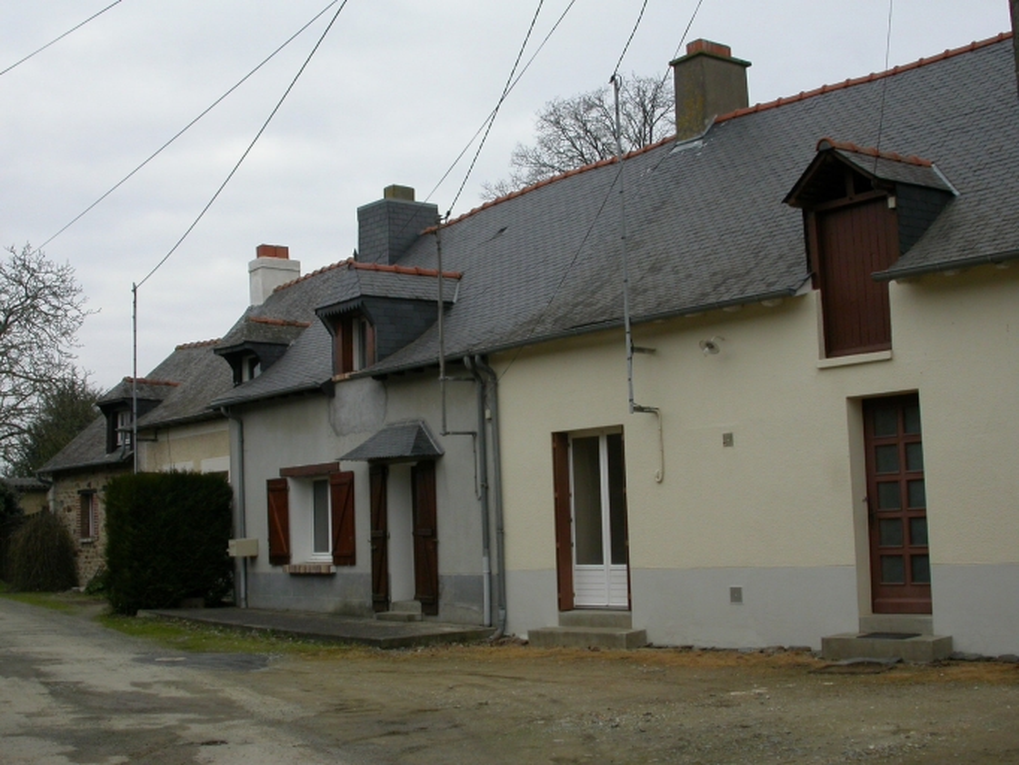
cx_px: 510
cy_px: 382
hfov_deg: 40.4
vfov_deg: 30.9
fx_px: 1384
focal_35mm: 47
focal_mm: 9.8
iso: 100
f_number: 6.4
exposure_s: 1/192
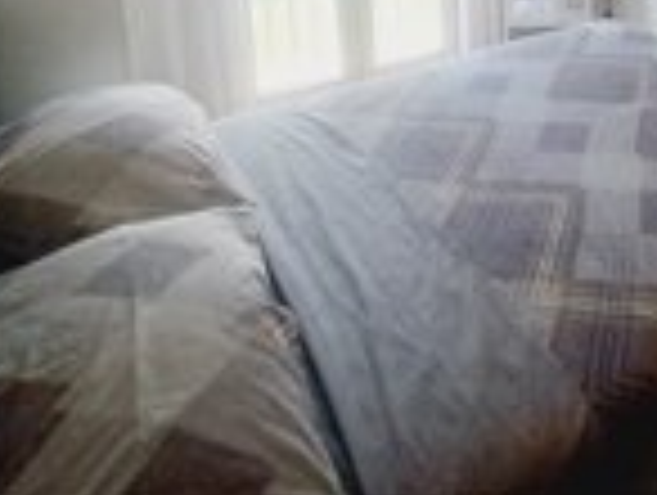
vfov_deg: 34.9
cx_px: 562
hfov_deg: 51.6
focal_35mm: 32
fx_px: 608
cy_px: -104
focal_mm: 1.42
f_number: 2.2
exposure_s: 1/50
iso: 64
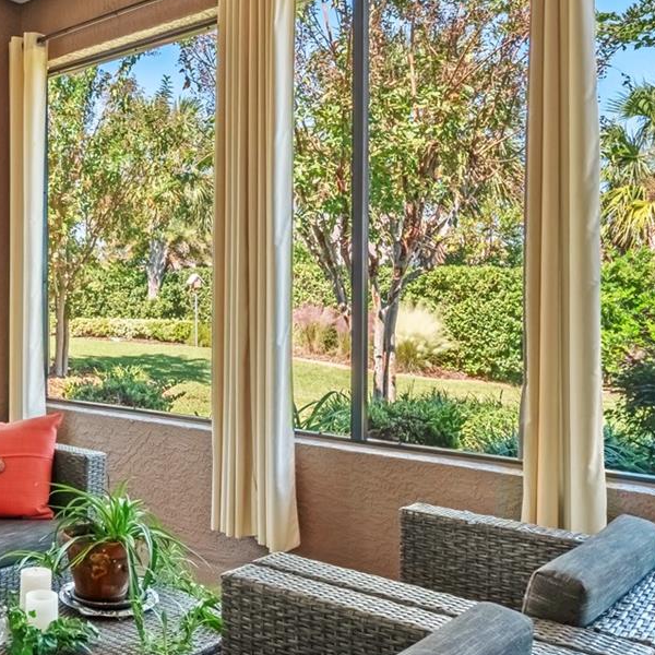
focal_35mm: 34
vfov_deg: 48.3
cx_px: 58
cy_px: 285
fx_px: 728
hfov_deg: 43.9
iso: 250
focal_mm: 10
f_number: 9
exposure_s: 1/13
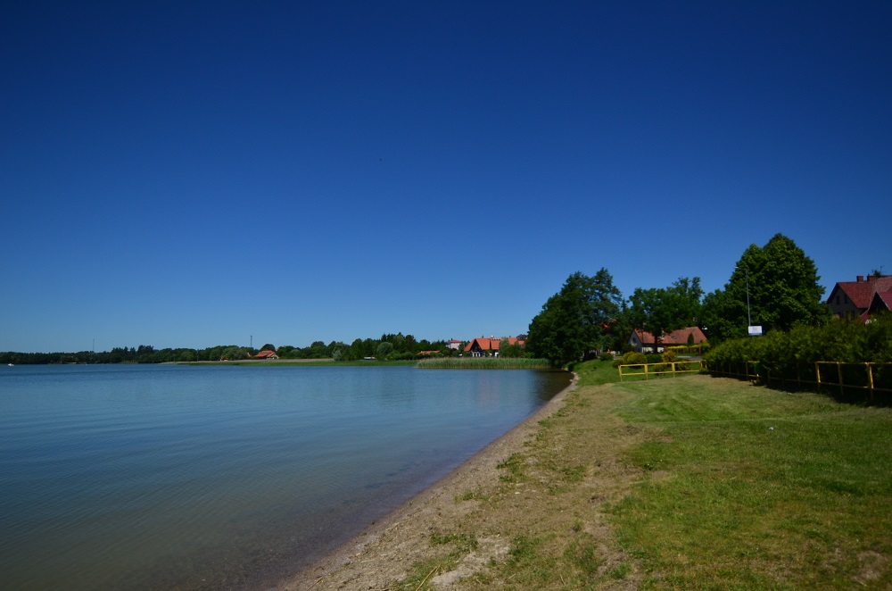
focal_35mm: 21
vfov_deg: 59.3
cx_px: 446
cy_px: 296
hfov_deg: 81.3
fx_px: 519
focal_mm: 14
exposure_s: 1/8000
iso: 280
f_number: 4
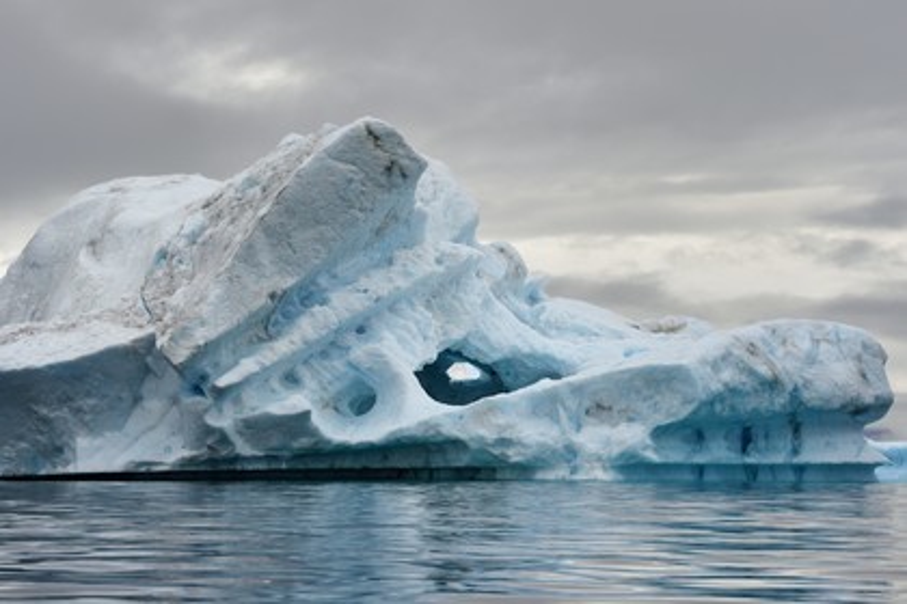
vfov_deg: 11.4
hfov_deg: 17.1
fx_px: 3023
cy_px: 302
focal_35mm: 120
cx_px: 454
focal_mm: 120
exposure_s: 1/400
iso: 400
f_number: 7.1
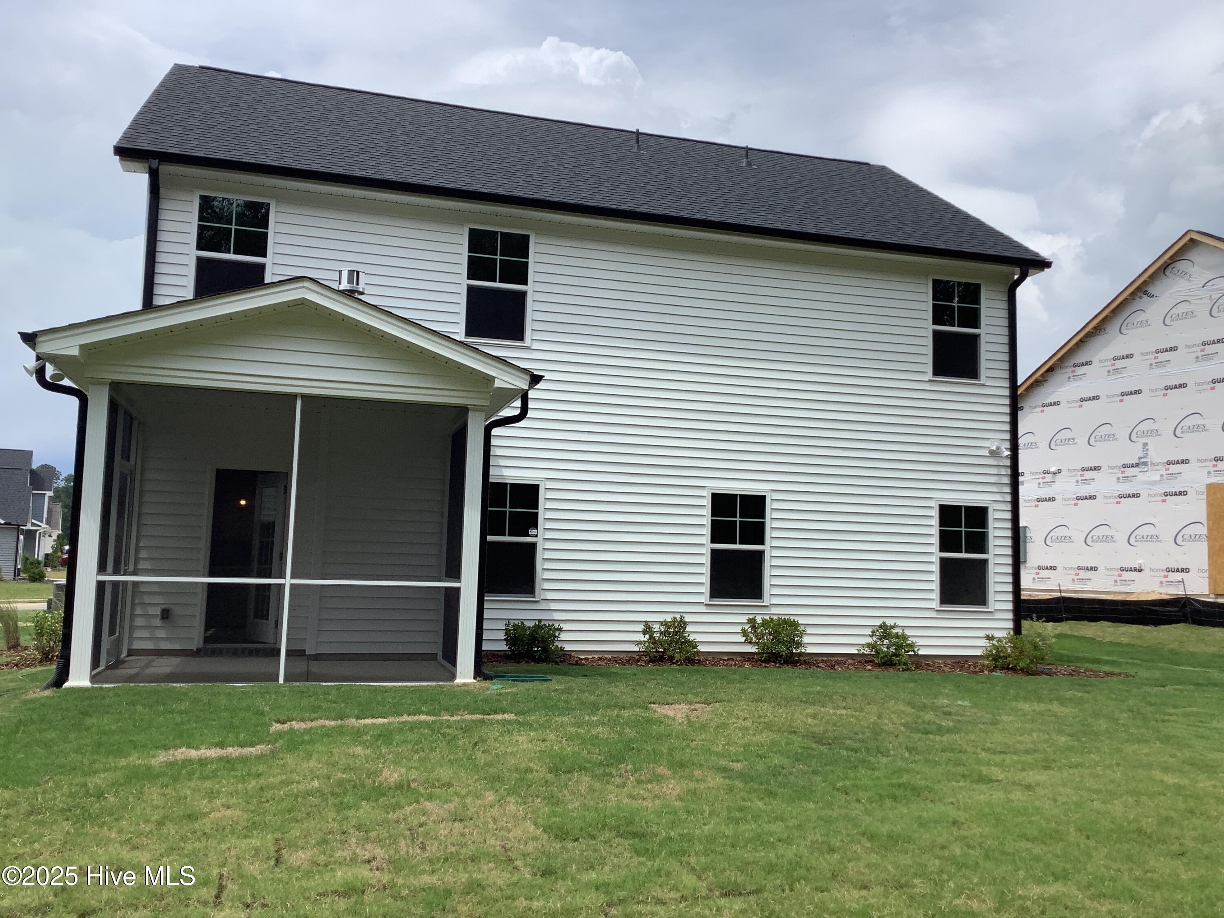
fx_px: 1096
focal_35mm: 31
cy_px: 459
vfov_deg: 45.4
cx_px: 612
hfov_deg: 58.4
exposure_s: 1/1942
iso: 25
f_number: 2.4
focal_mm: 3.3
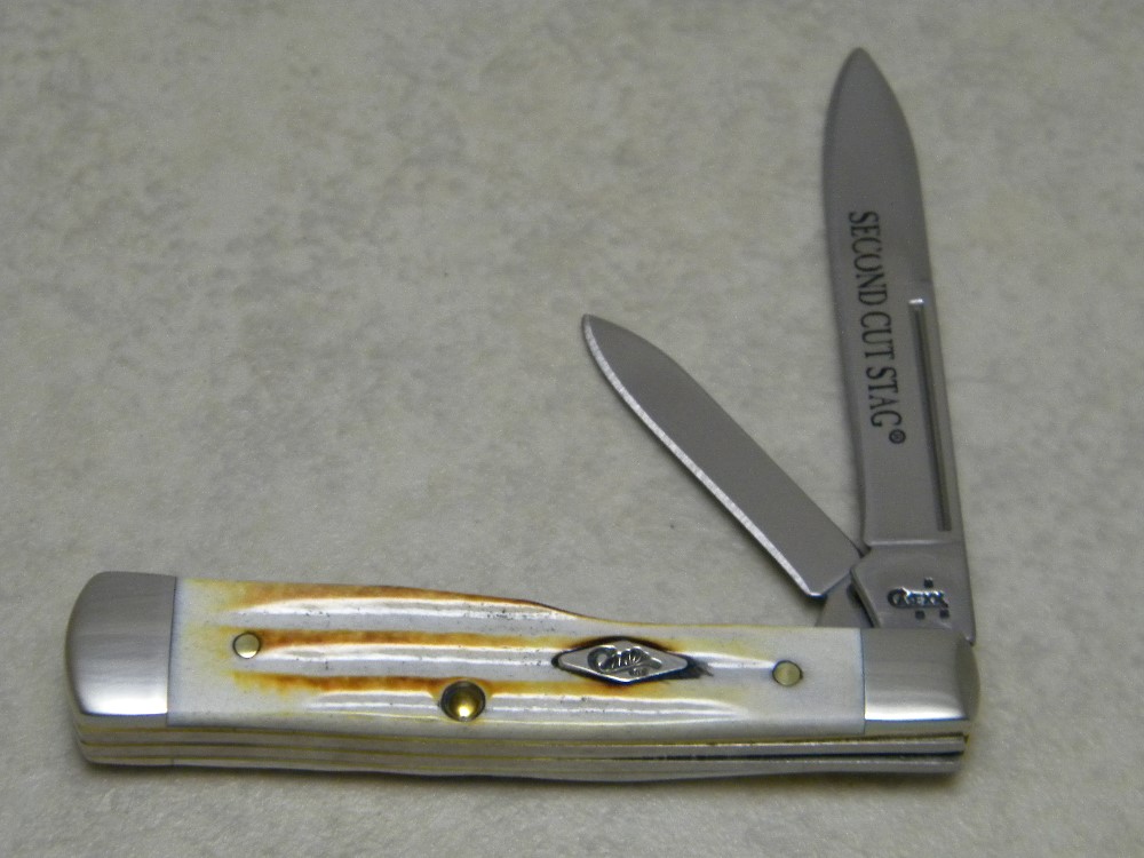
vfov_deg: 14.1
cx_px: 572
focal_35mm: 105
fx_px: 3470
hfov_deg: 18.7
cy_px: 429
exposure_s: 1/37.1
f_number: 4.7
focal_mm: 19
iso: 400
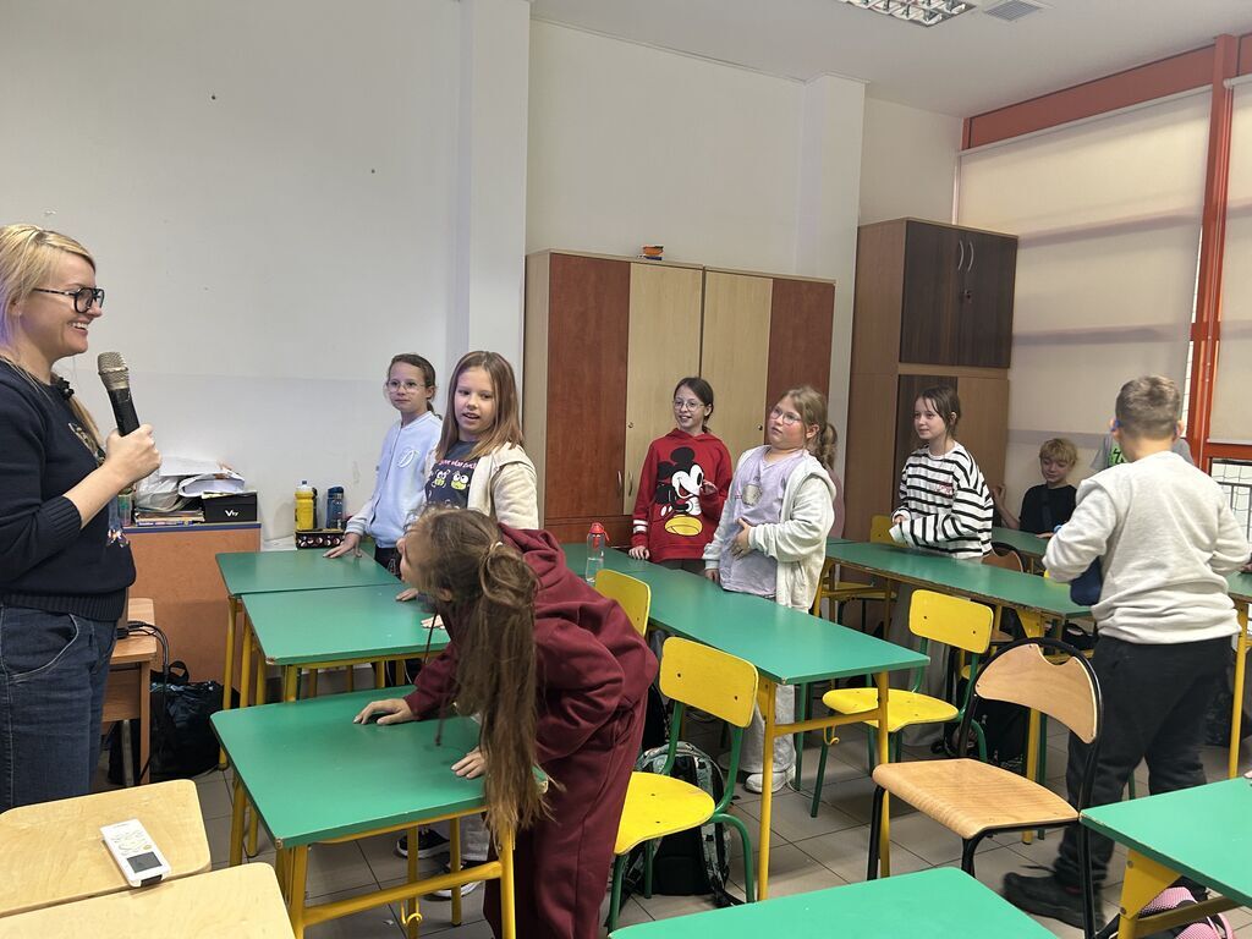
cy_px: 470
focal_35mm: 26
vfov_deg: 53.1
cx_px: 626
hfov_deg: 67.3
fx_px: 940
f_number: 1.5
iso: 160
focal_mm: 5.7
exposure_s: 1/54
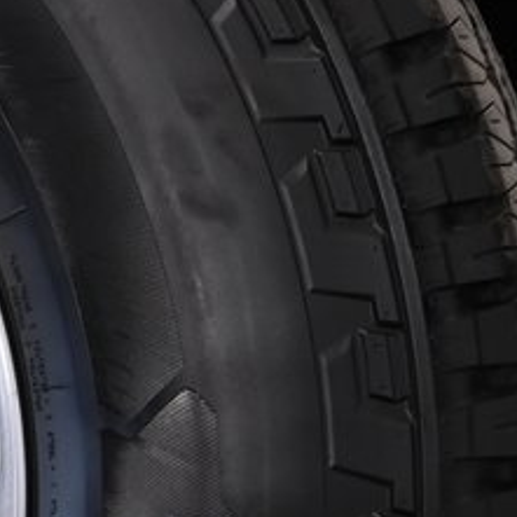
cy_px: 483
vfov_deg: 12.2
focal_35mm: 142
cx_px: -491
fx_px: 2399
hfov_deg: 11.2
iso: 800
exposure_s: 1/320
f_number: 3
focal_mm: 24
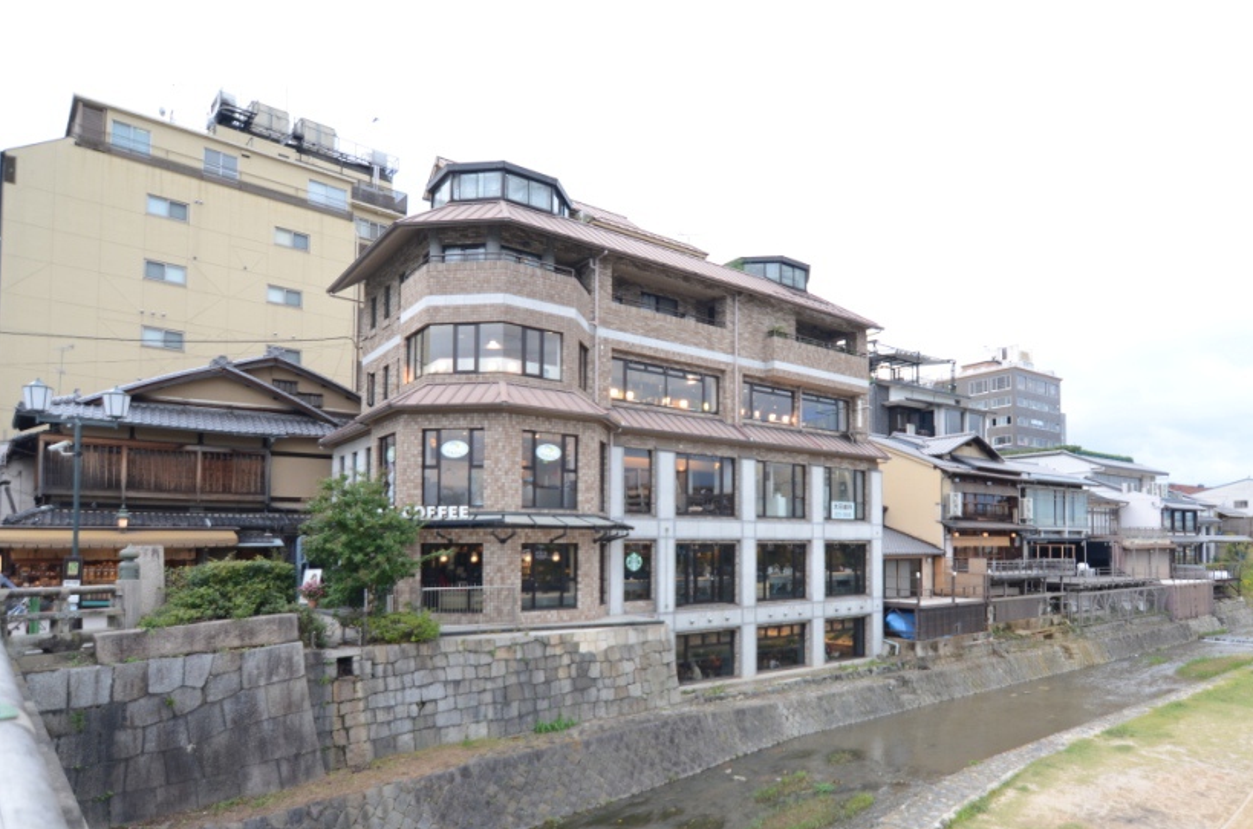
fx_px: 716
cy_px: 505
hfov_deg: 81.9
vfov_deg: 59.5
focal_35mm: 21
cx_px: 708
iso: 100
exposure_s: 1/60
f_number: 2.8
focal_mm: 11
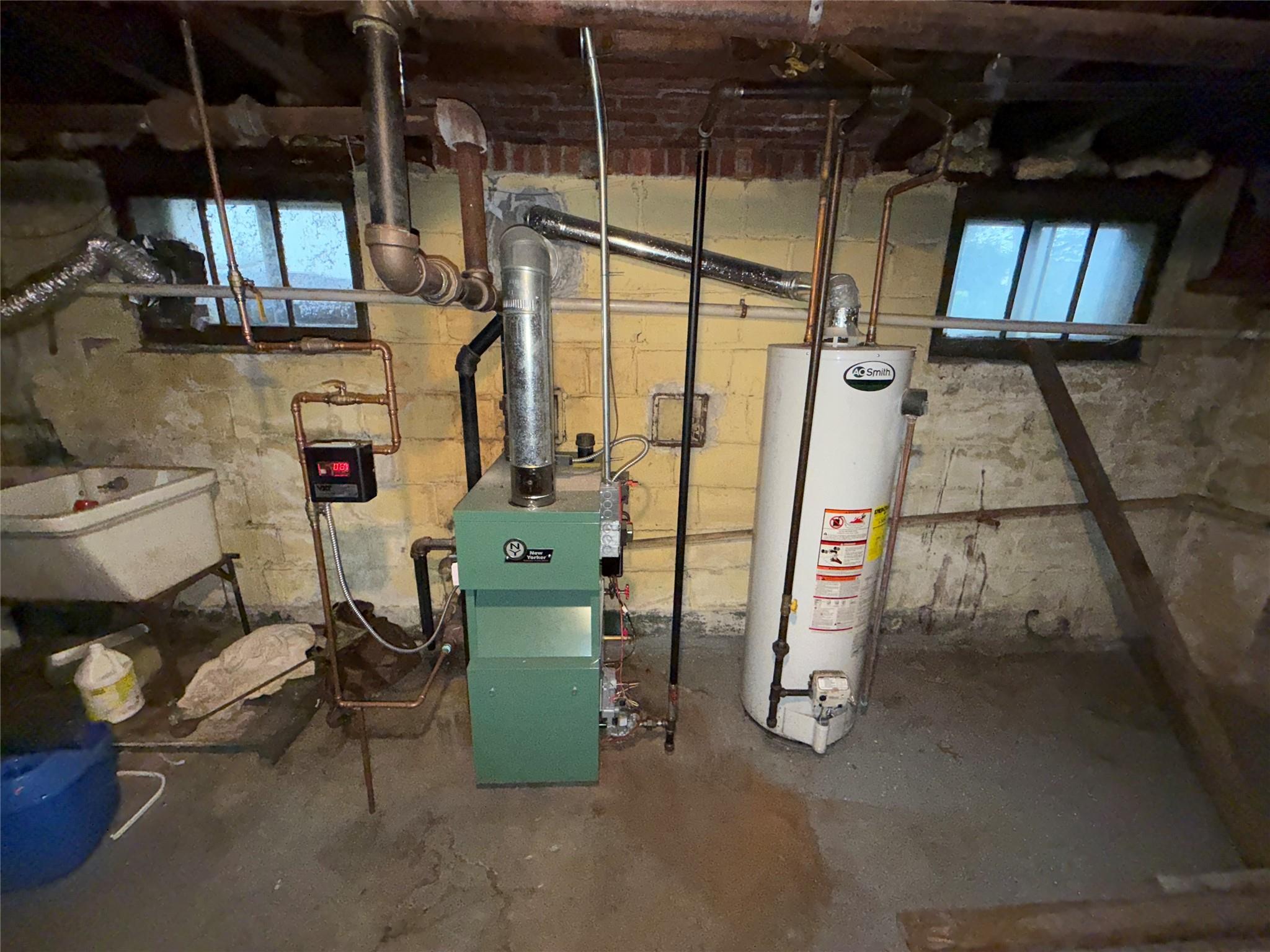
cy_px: 476
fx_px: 514
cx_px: 635
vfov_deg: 85.7
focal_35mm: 14
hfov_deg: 102.1
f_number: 2.2
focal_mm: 2.22
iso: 400
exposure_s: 1/47
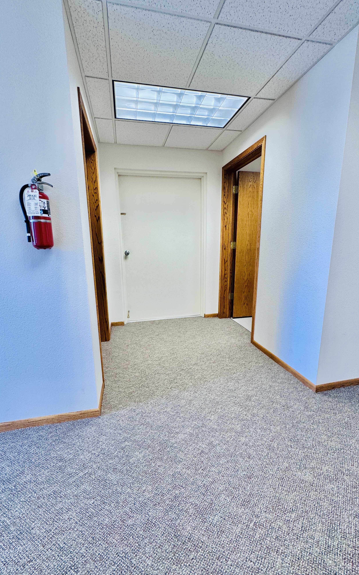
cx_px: 175
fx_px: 235
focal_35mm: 15
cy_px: 289
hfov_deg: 74.8
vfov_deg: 101.5
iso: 125
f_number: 2.2
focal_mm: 2.22
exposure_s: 1/120
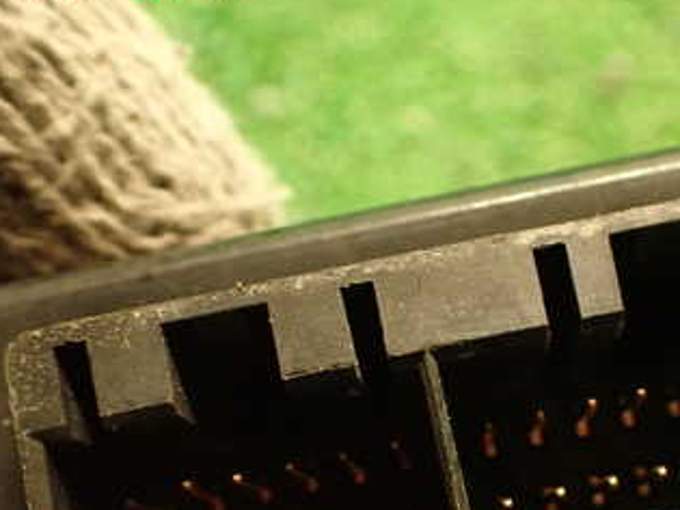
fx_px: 1198
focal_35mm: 61
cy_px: 437
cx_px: 501
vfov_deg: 23.5
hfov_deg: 31.2
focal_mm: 5.79
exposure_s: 1/25
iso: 800
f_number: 2.4
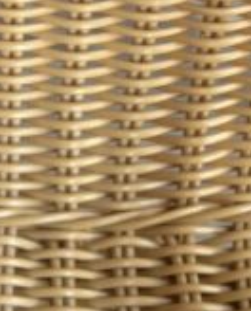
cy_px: -167
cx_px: 80
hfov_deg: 9.8
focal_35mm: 158
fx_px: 1462
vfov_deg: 11.6
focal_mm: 5.1
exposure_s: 1/121
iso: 100
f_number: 1.6
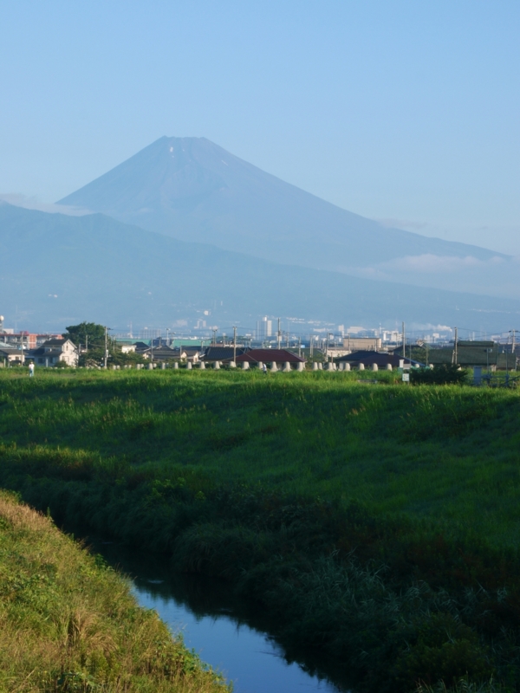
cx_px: 260
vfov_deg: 17.6
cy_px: 346
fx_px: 2243
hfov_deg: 13.2
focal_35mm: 112
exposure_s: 1/20
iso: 100
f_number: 22
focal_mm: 56
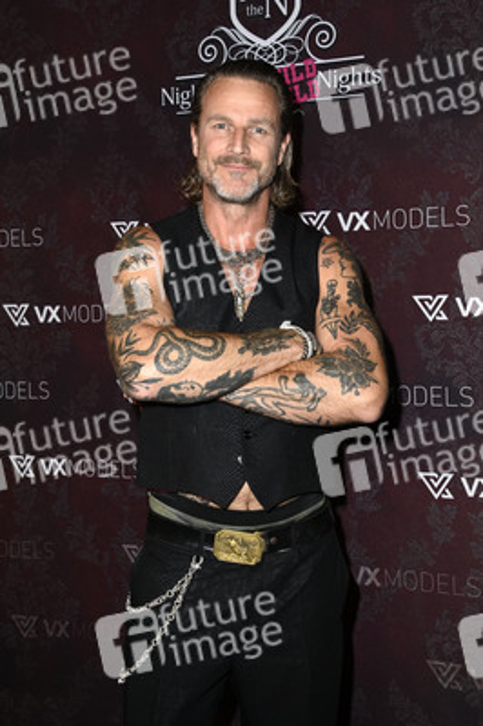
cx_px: 242
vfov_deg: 39.6
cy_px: 363
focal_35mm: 50
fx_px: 1008
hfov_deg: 26.9
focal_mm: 50
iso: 800
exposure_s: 1/200
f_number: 5.6
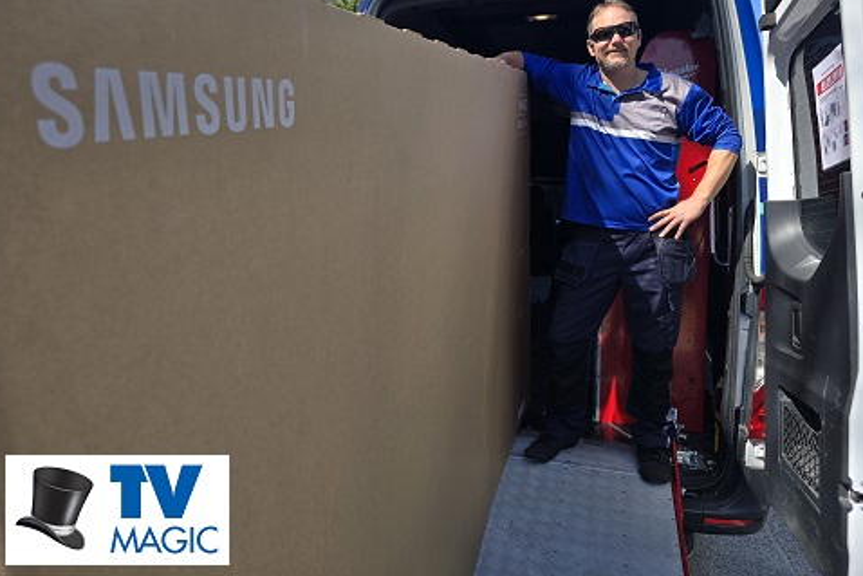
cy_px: 252
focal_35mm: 25
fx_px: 599
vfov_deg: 51.2
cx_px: 430
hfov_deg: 71.5
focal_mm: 6.3
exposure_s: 1/411
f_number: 1.7
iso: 12
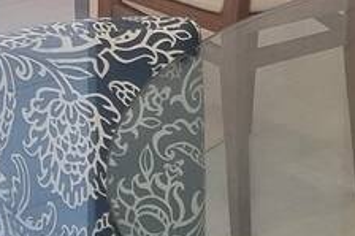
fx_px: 1715
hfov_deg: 11.4
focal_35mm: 174
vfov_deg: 7.6
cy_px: -238
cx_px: 490
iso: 250
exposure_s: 1/120
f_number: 1.8
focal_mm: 5.4
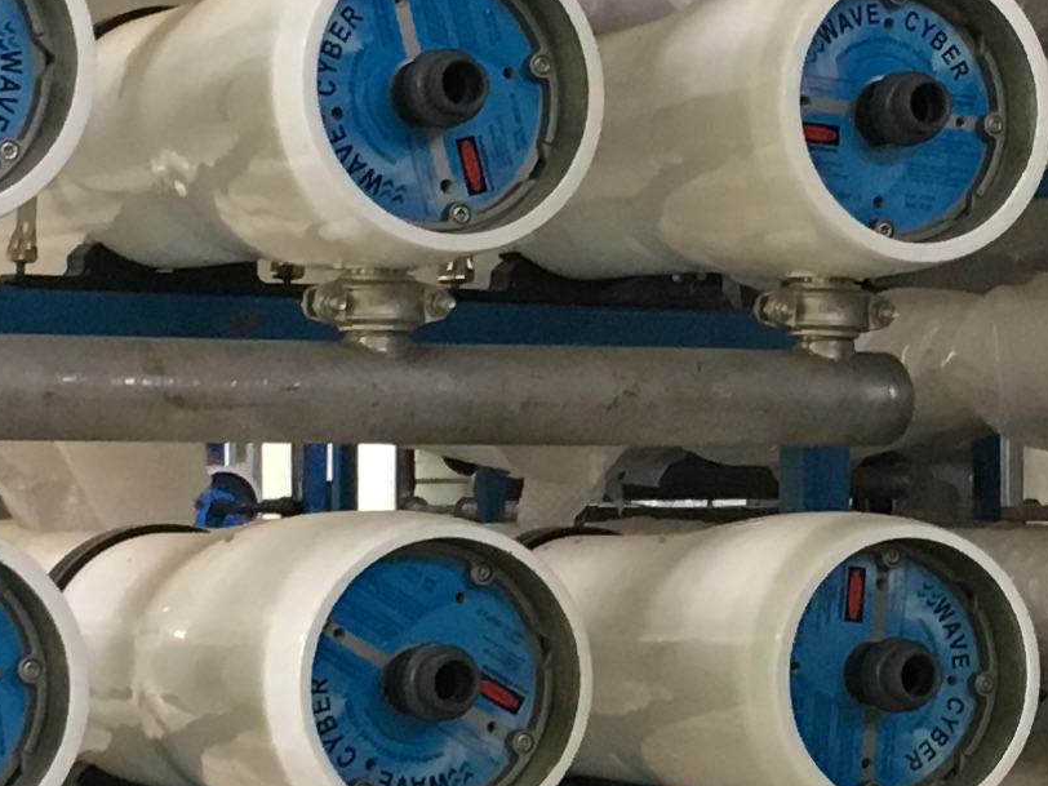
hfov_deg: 13.5
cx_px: 1014
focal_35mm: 144
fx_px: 4360
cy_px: 478
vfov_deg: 10.3
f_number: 2.2
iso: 160
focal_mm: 4.15
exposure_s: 1/33
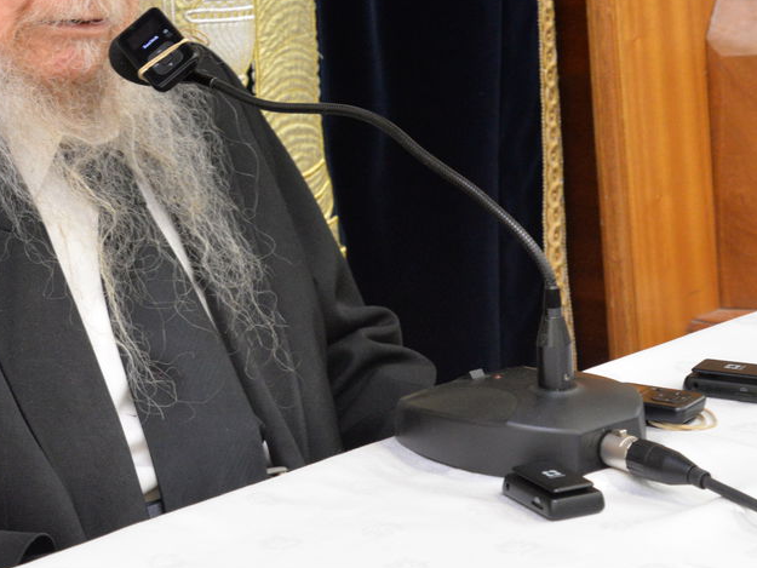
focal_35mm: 140
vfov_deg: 10.5
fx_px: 3062
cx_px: 328
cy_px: 63
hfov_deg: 14.1
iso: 3200
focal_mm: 65
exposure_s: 1/125
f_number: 10
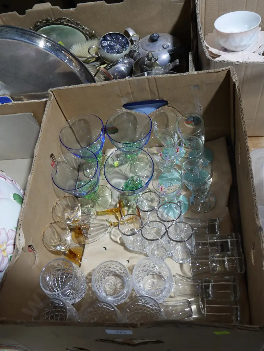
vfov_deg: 51.3
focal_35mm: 36
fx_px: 366
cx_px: 132
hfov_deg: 39.7
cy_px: 176
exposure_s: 1/60
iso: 400
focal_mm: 18
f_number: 4
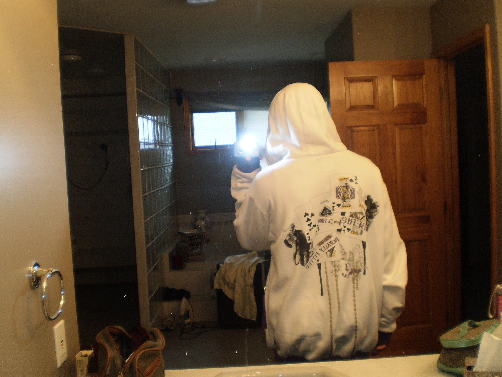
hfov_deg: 51.4
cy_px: 188
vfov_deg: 39.7
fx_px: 522
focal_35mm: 36
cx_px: 251
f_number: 3.1
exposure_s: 1/30
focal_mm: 6.3
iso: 125
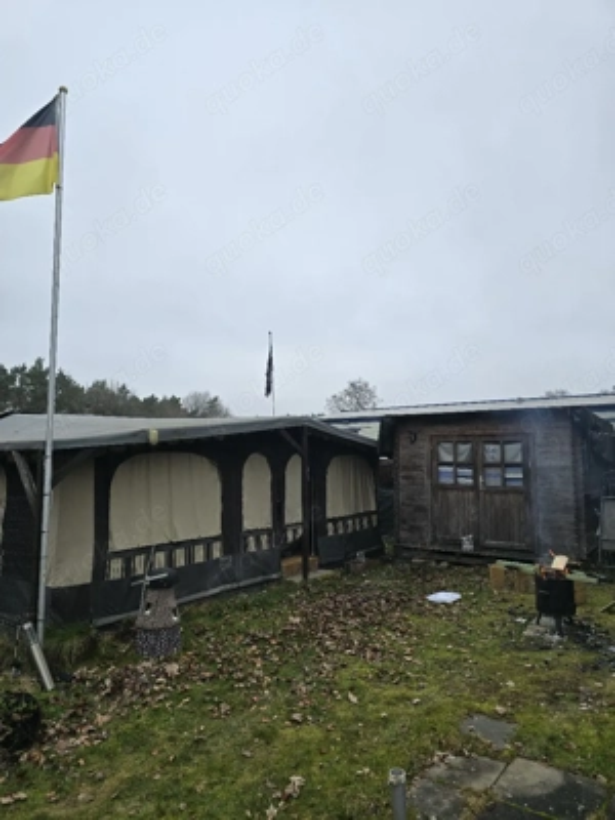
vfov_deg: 73.9
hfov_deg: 58.9
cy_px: 410
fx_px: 545
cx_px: 308
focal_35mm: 23
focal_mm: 6.3
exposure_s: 1/182
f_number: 1.7
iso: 12
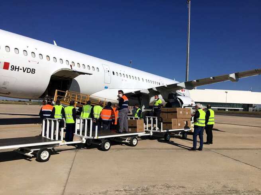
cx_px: 130
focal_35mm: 31
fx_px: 234
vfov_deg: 45.4
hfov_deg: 58.4
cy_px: 98
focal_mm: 3.3
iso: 25
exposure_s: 1/4292
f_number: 2.4
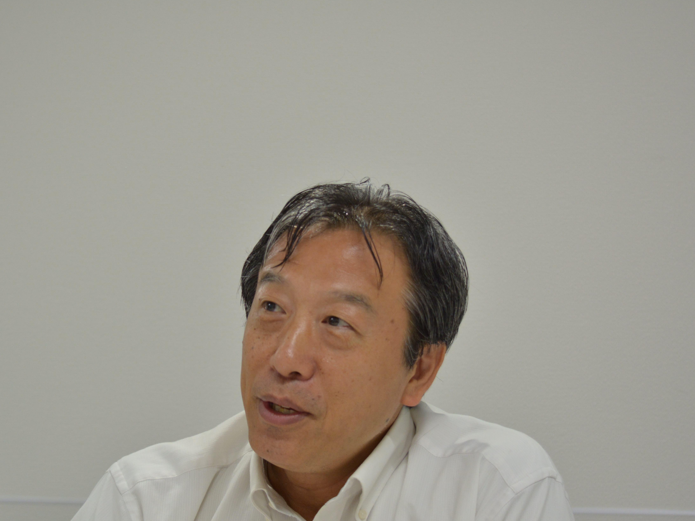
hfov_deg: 18.1
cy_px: 305
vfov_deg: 13.6
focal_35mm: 109
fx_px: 2182
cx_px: 276
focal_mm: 55
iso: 500
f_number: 4.5
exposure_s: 1/60
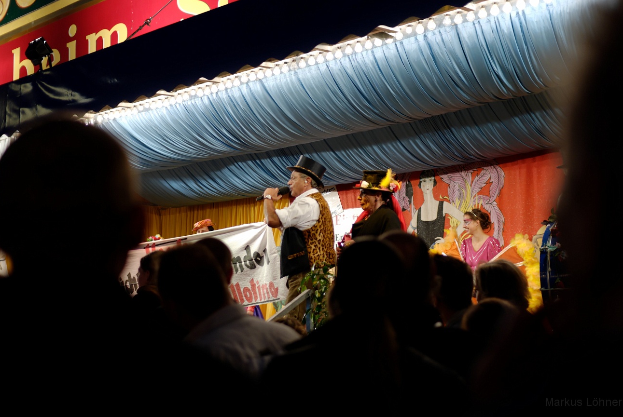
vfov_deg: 29.3
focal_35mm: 46
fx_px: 797
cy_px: 206
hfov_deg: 42.7
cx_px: 314
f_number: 1.7
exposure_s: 1/60
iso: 140
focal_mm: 30
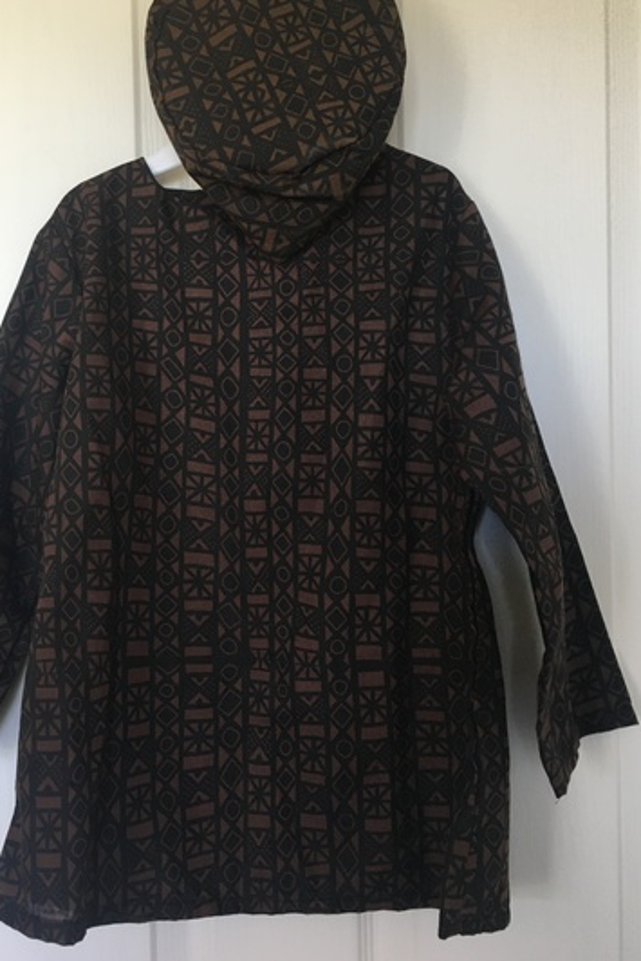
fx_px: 907
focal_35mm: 34
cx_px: 249
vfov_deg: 55.7
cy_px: 439
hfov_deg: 38.7
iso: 64
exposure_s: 1/33
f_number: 2.2
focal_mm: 4.15
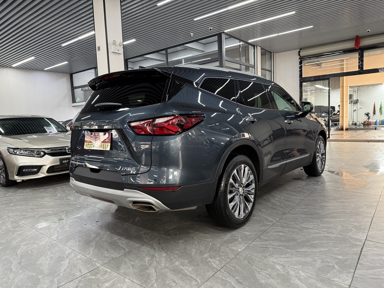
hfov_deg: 71.6
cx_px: 192
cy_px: 144
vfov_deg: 56.8
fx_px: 266
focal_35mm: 24
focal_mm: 6.76
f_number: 1.78
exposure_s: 1/50
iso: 250
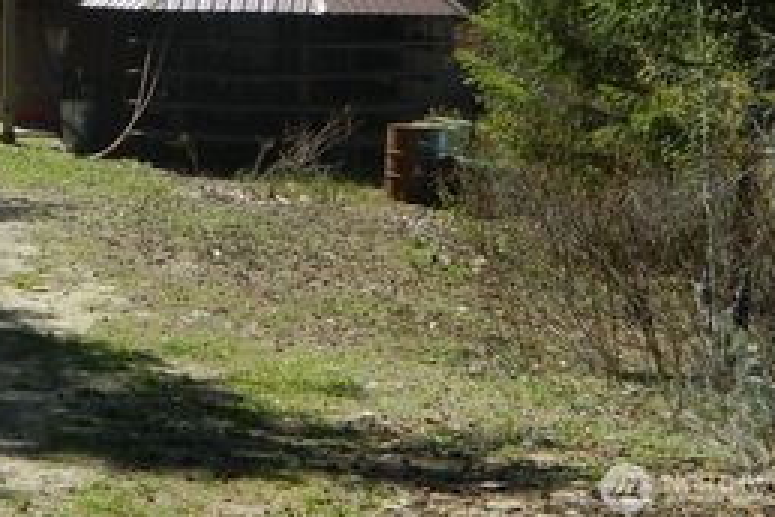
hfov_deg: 17.6
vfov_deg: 11.8
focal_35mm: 115
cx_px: 93
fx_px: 2476
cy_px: -38
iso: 80
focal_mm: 10.2
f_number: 3.8
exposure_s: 1/640
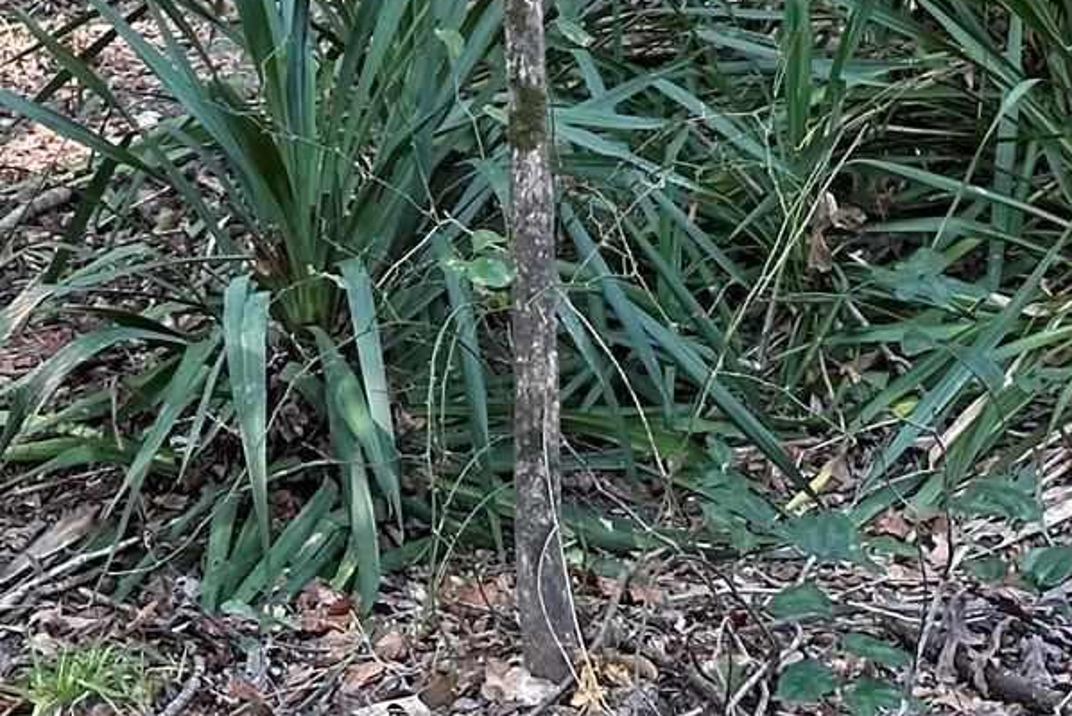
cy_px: -544
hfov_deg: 12.0
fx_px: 5093
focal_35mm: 171
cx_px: 660
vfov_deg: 7.8
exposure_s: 1/65
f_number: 1.78
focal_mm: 6.86
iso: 80
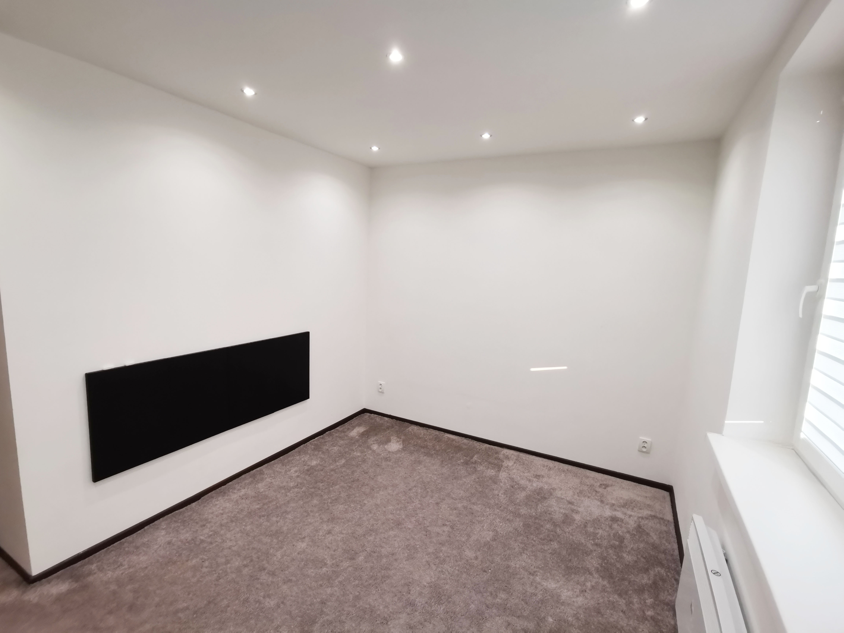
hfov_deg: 91.0
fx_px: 414
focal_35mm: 17
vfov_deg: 74.7
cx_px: 422
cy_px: 316
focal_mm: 2.23
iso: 160
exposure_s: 1/50
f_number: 2.2
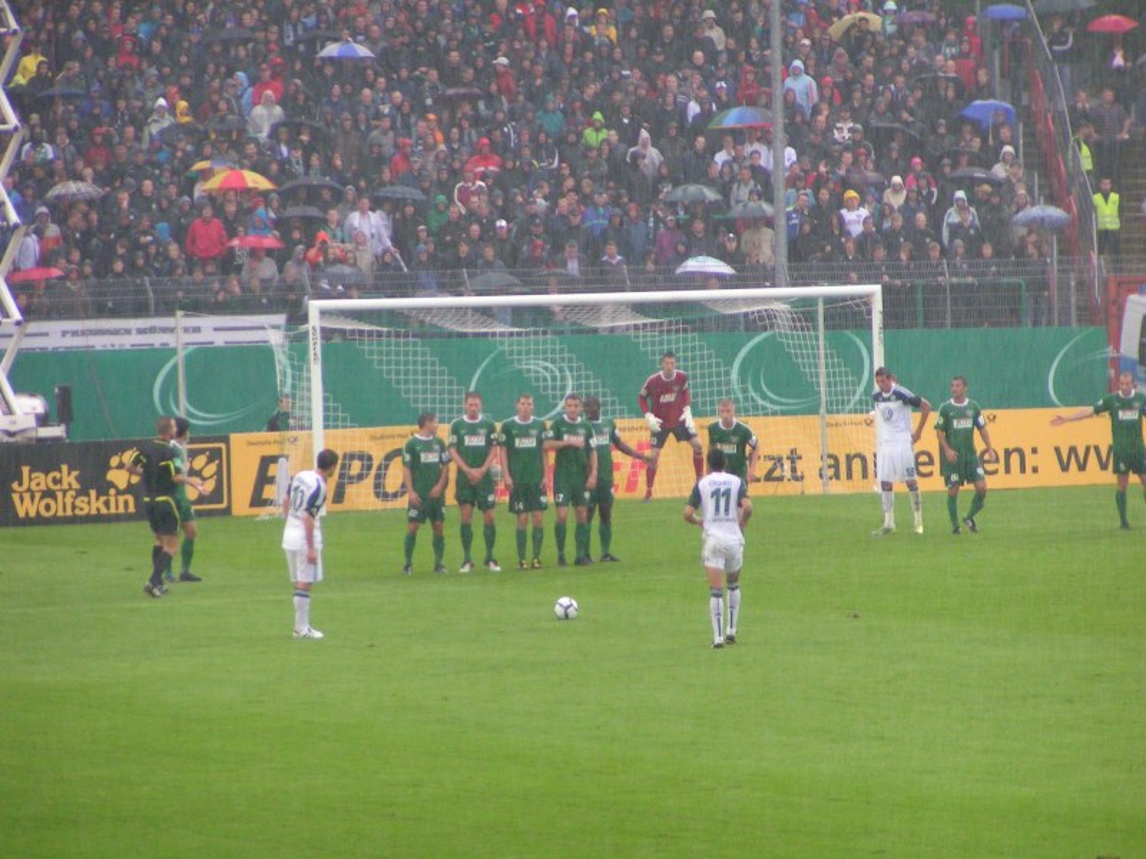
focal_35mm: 283
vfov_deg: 5.3
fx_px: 9369
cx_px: 573
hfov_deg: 7.0
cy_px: 430
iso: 200
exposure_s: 1/100
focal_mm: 43.3
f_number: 3.5
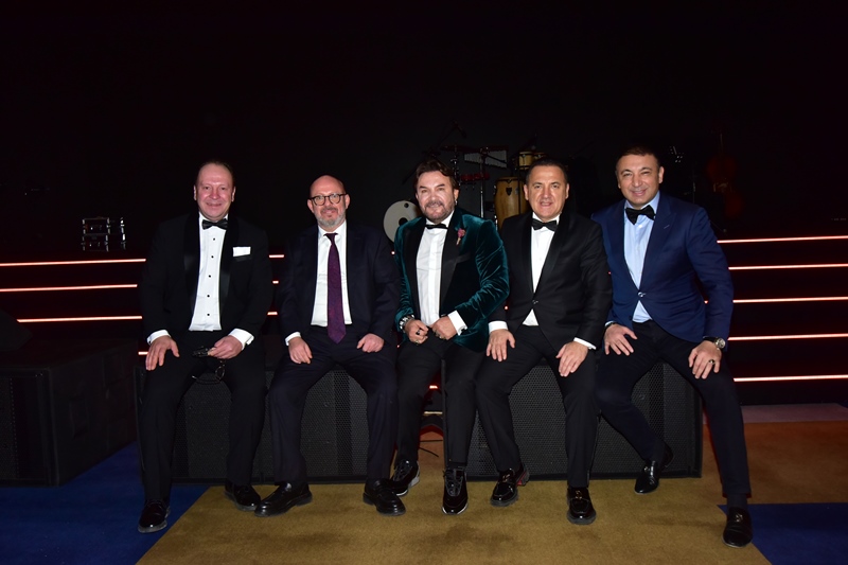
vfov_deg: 41.1
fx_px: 754
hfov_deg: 58.7
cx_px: 424
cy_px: 282
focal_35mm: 32
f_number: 4.5
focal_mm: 32
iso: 1250
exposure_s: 1/125
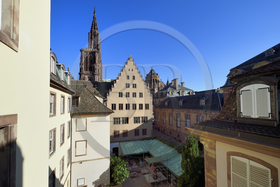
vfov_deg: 81.2
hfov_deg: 104.3
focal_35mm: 14
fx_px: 109
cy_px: 94
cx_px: 140
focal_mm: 14
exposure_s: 1/250
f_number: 14
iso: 200
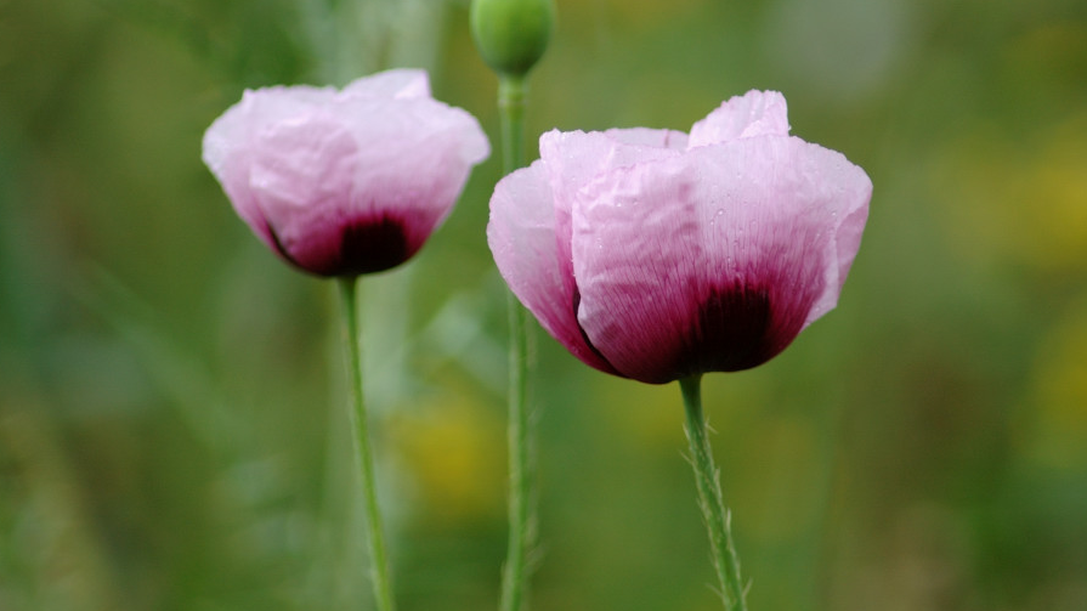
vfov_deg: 2.3
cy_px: 202
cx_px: 565
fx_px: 15532
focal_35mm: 539
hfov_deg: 4.0
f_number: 5.6
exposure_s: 1/200
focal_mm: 300
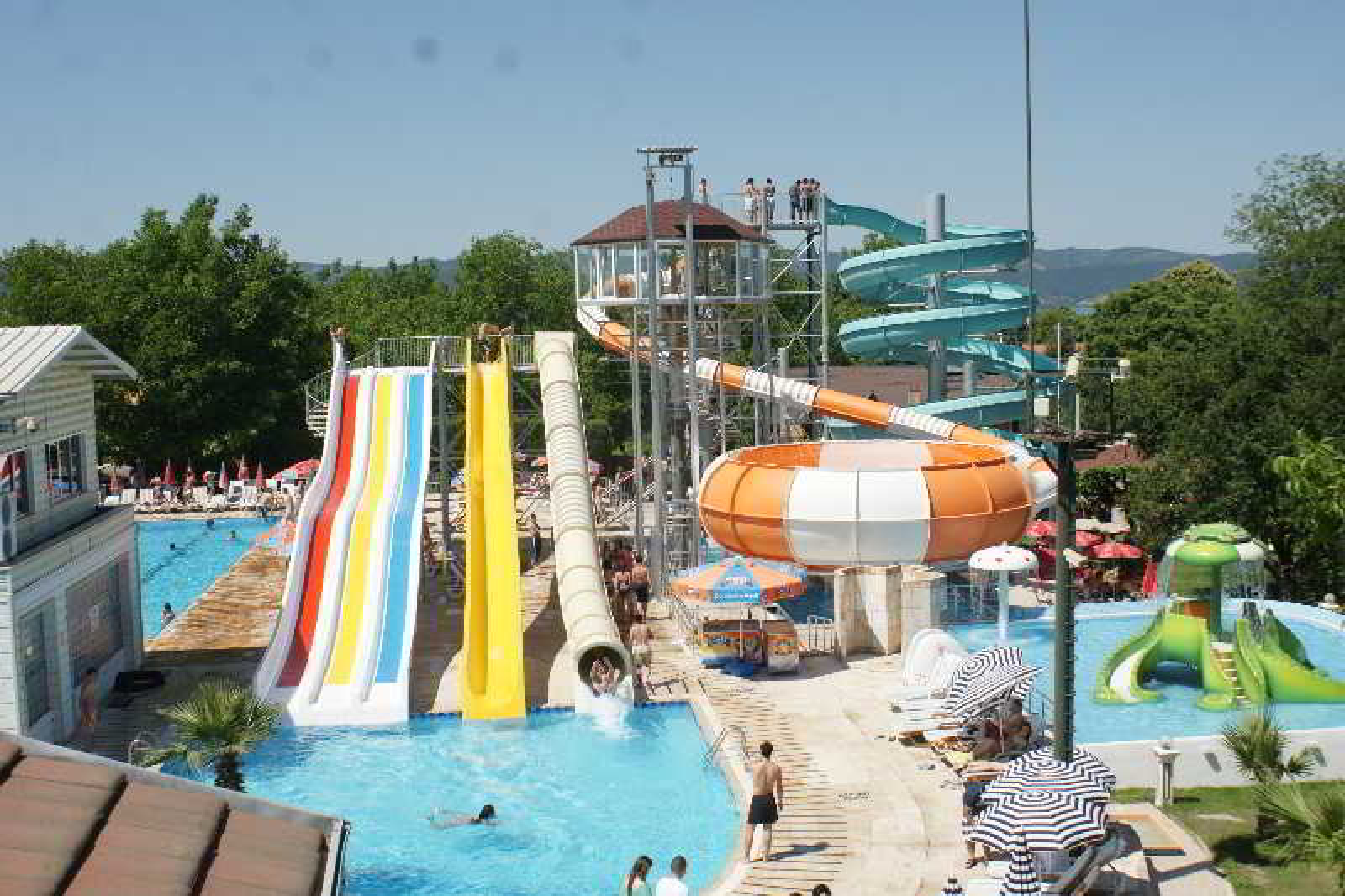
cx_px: 672
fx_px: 1457
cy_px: 448
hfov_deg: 49.6
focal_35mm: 39
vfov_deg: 34.2
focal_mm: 26
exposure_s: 1/640
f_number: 9
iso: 200
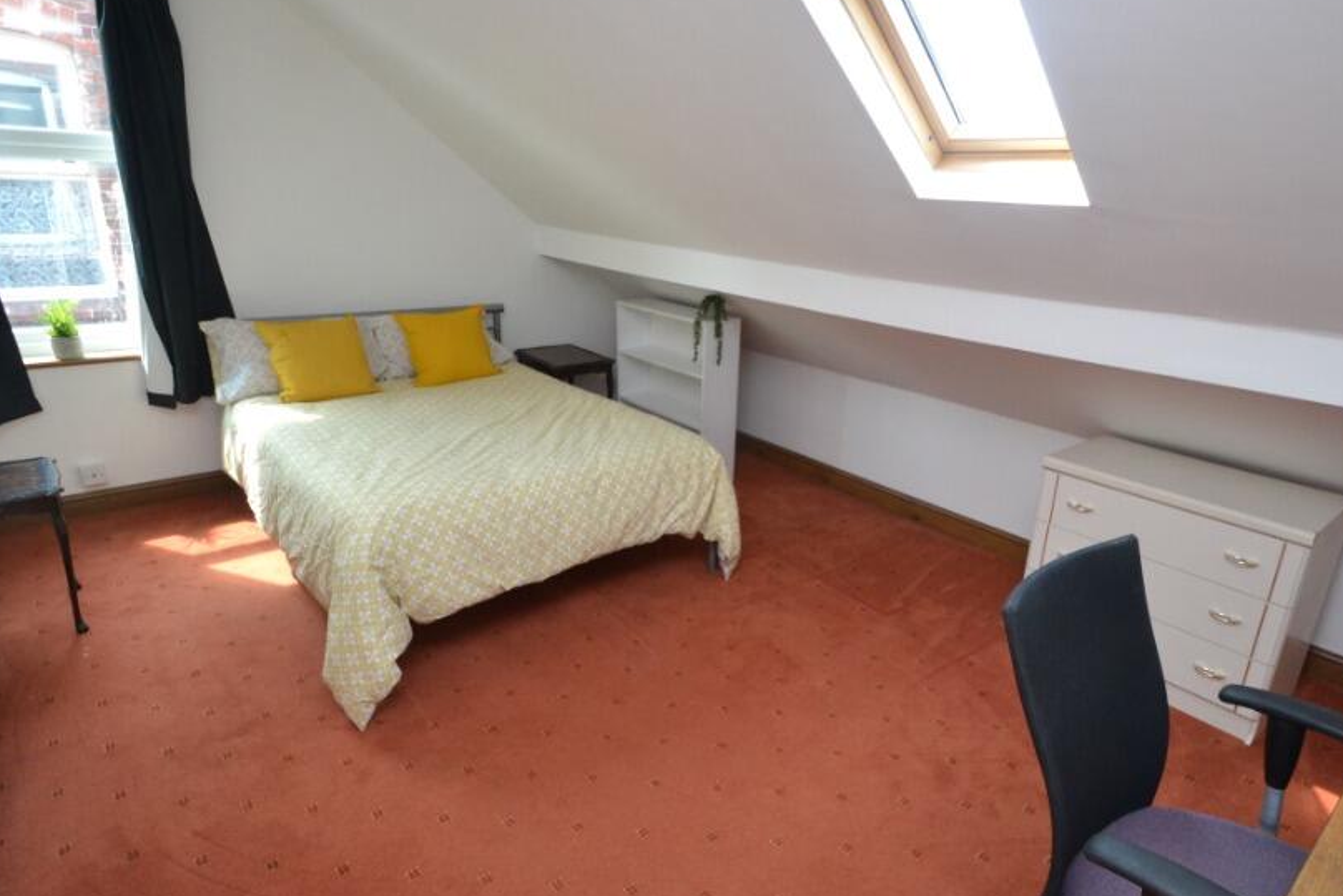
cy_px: 463
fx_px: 709
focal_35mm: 19
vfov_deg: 64.6
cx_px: 756
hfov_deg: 86.5
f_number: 8
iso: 1600
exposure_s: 1/125
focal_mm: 10
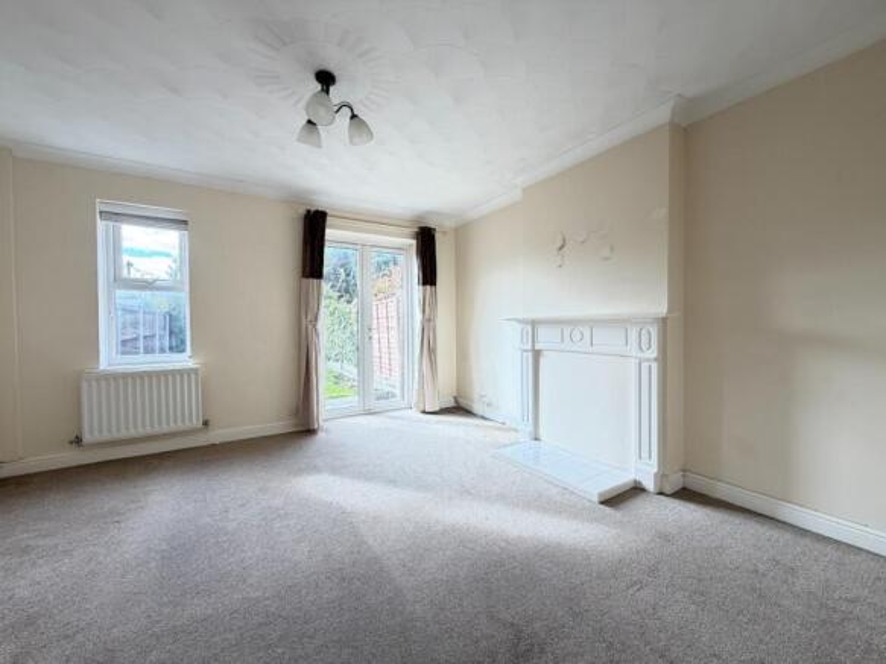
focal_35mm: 14
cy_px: 332
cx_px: 443
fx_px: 358
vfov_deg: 85.7
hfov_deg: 102.1
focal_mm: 2.22
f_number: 2.2
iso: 160
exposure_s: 1/121
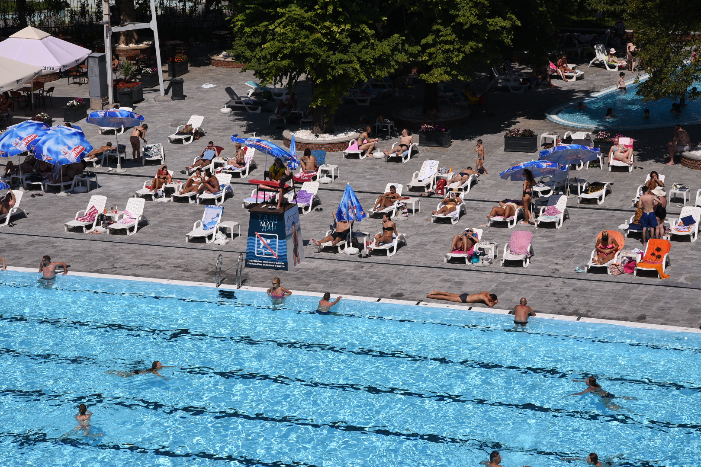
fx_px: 2044
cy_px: 234
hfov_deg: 19.5
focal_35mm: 105
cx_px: 350
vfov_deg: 13.0
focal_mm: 105
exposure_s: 1/400
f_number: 10
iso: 80
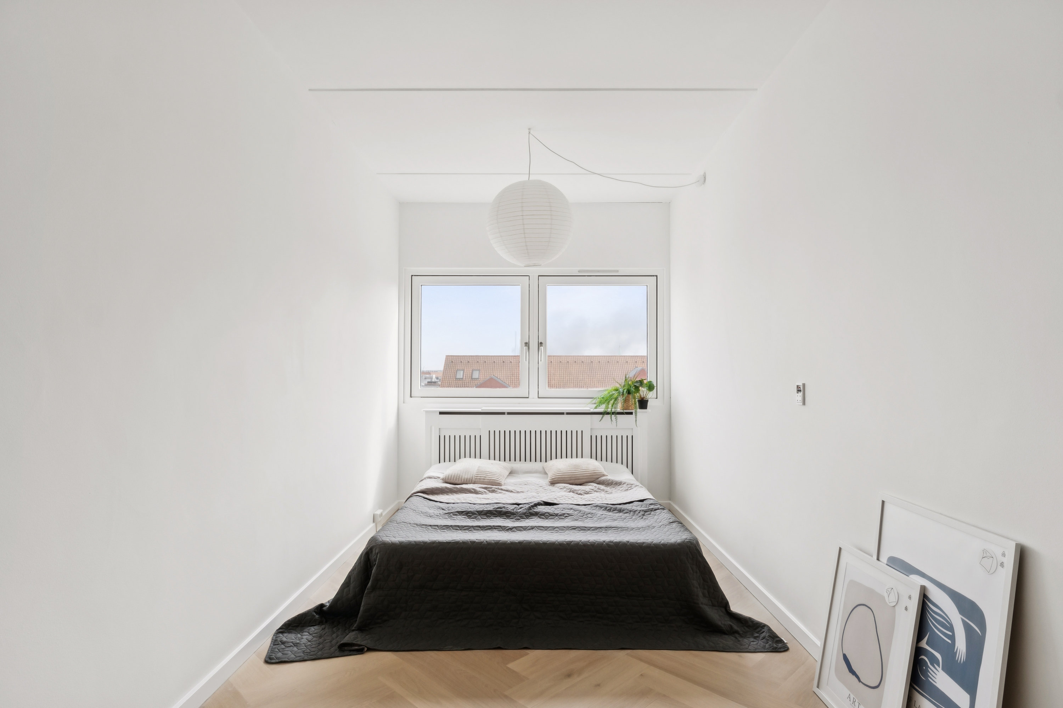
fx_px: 571
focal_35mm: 19
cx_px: 532
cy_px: 354
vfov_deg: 63.6
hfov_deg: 85.9
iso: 250
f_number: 7.1
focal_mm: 12.9
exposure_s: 1/60
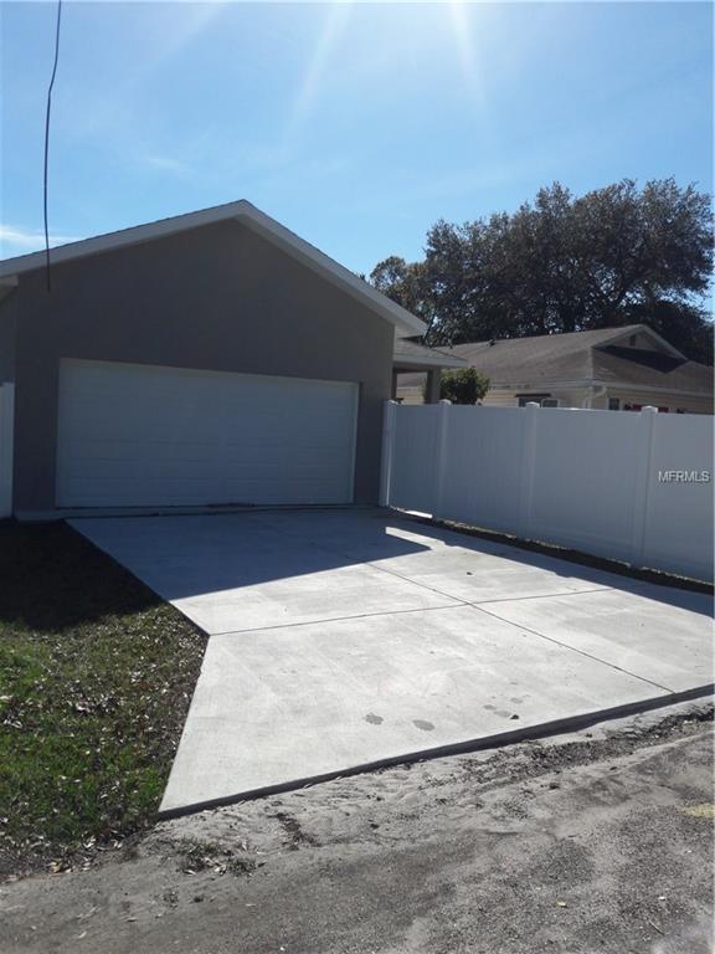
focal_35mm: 28
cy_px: 477
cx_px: 358
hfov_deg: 49.7
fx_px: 771
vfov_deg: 63.4
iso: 40
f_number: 1.9
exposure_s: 1/2304
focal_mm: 3.7
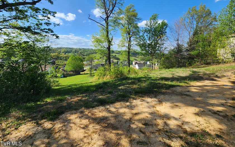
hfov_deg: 105.3
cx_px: 119
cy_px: 62
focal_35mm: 14
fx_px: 90
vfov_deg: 78.1
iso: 50
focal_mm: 2.2
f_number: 2.2
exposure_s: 1/1176
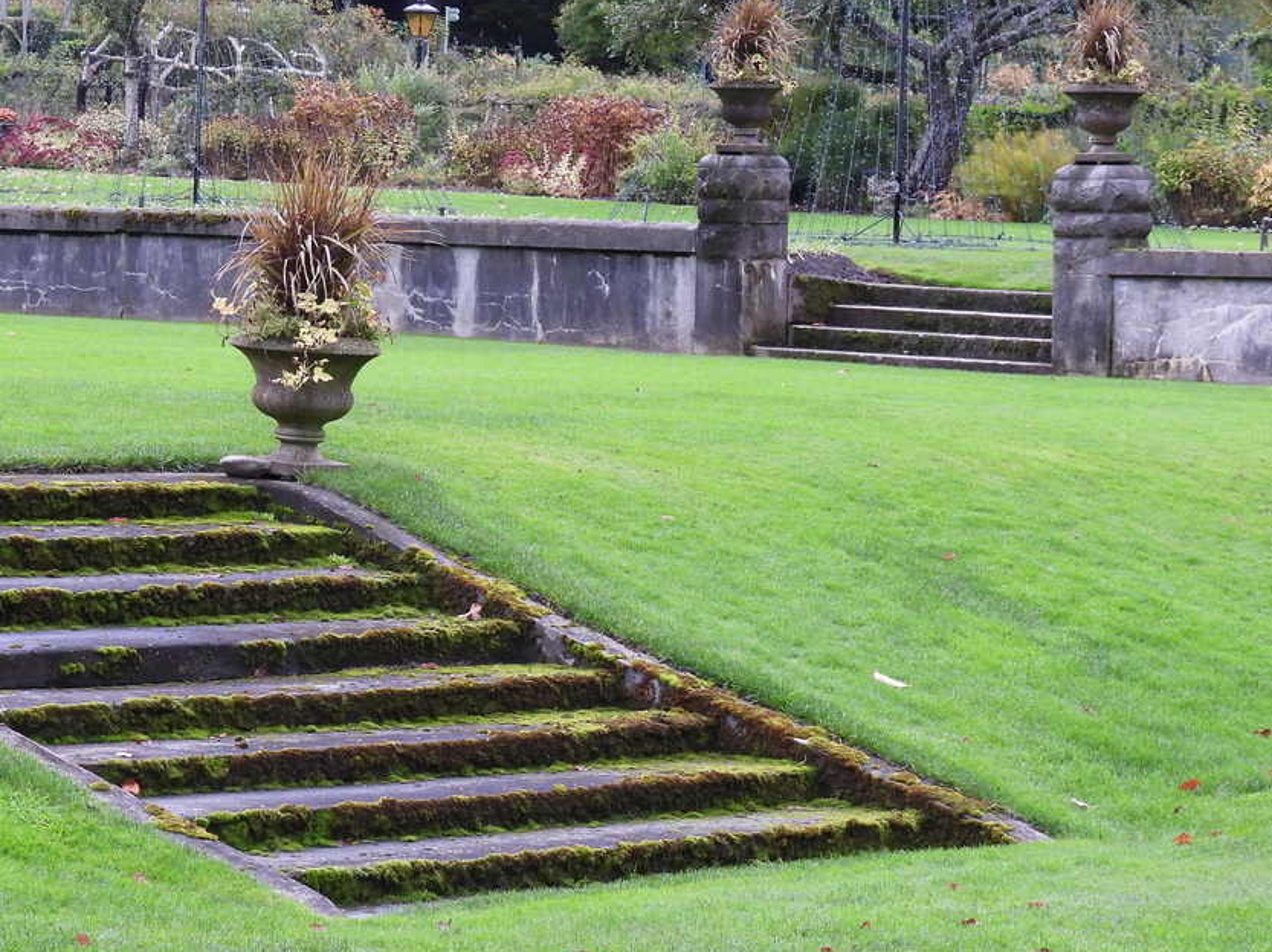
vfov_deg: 12.0
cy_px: 479
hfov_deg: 16.0
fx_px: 4518
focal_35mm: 123
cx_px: 391
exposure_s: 1/60
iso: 250
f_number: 3.5
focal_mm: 14.3
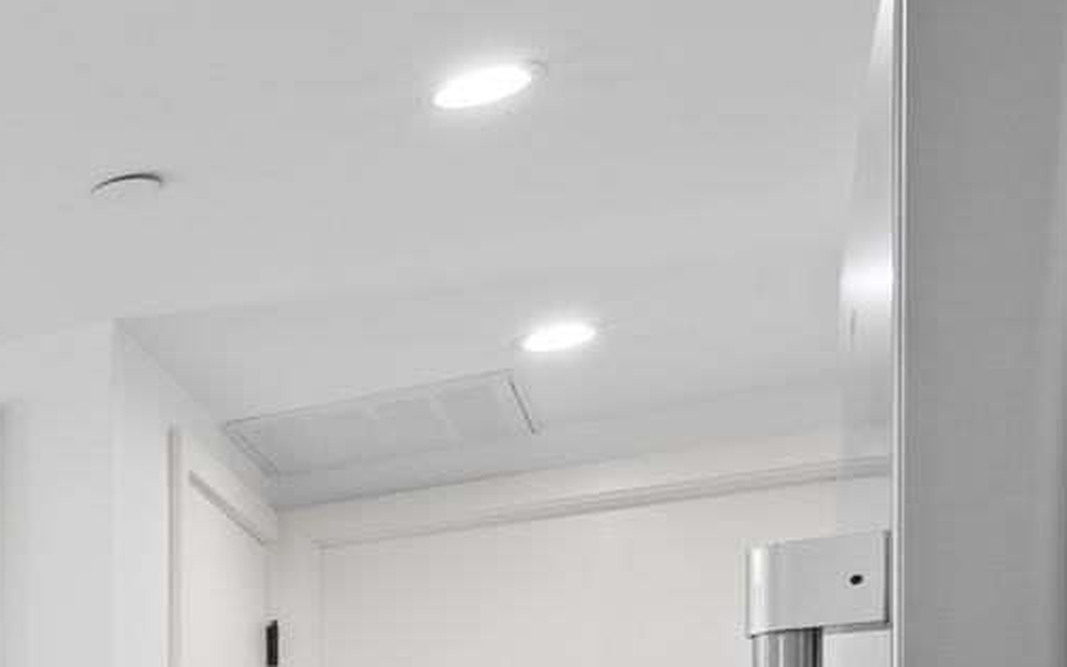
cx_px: -857
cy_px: 967
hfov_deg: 21.8
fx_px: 1687
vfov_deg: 19.7
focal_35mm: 58
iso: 250
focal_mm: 14
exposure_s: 1/3
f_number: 10
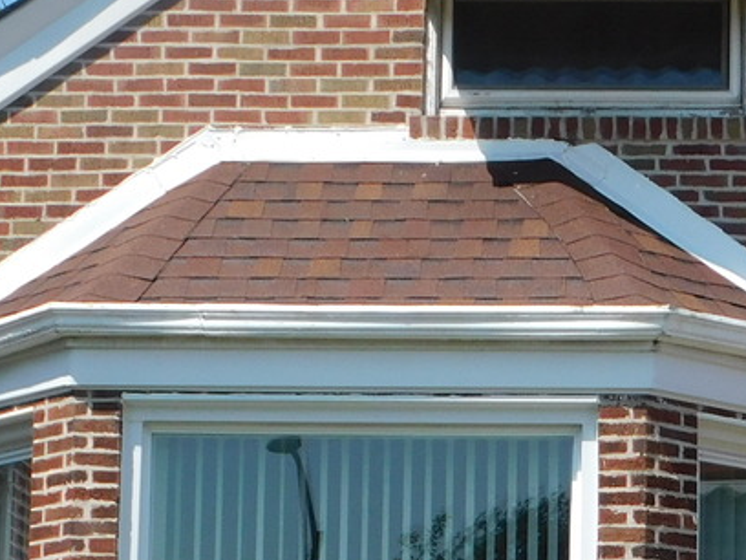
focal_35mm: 127
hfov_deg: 15.5
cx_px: 532
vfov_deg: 11.5
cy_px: 624
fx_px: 2737
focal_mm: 6.3
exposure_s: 1/1250
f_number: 3.5
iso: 125
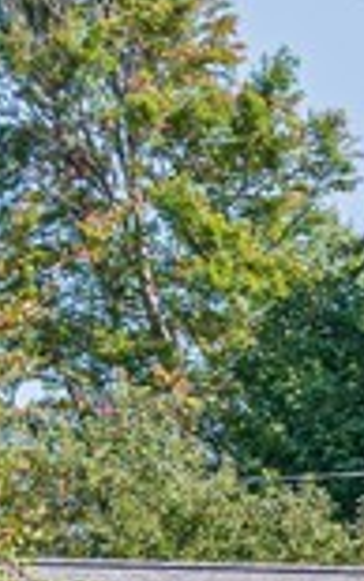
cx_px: 1034
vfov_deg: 6.8
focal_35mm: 308
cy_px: 737
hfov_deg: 4.1
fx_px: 4884
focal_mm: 43
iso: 250
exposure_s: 1/2500
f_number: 4.5
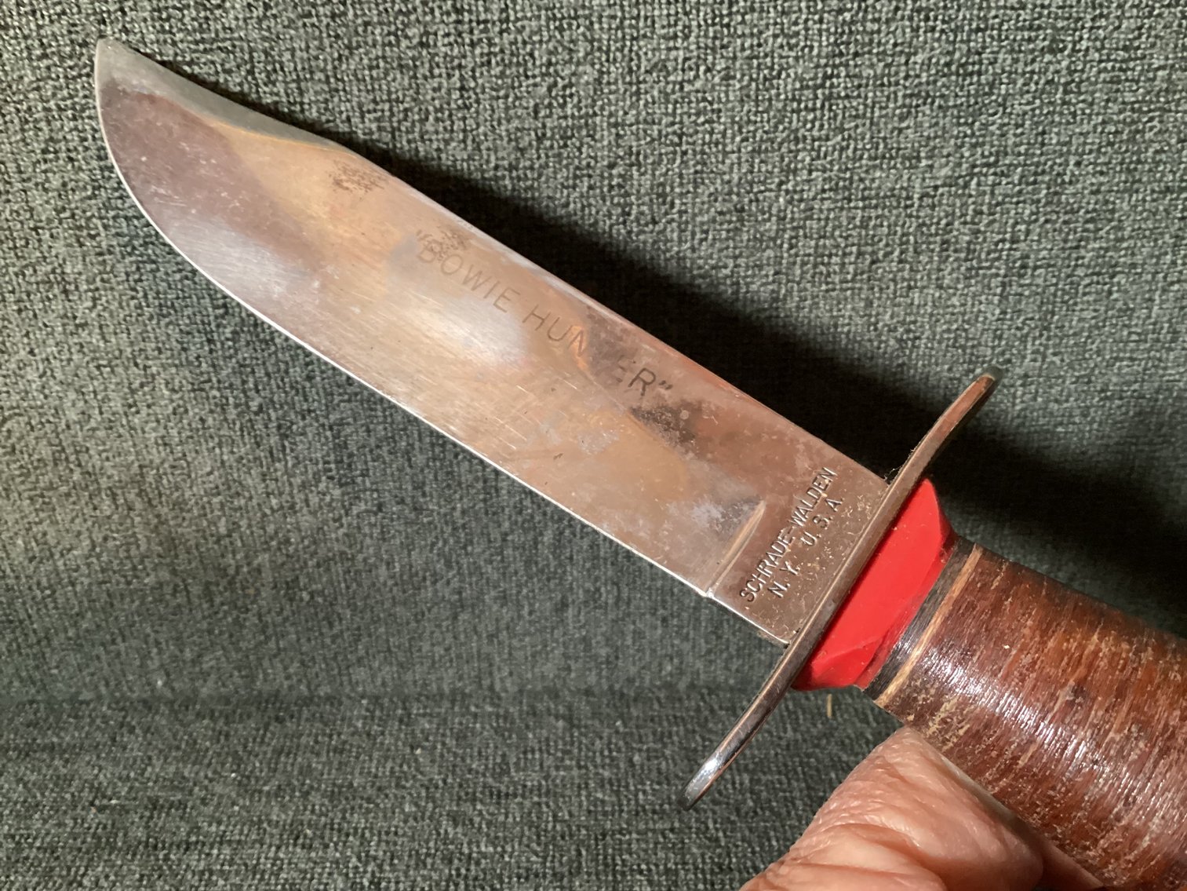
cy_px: 446
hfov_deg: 58.3
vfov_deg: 45.4
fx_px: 1063
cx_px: 594
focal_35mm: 31
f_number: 2.4
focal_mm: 3.3
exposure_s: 1/25
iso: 400
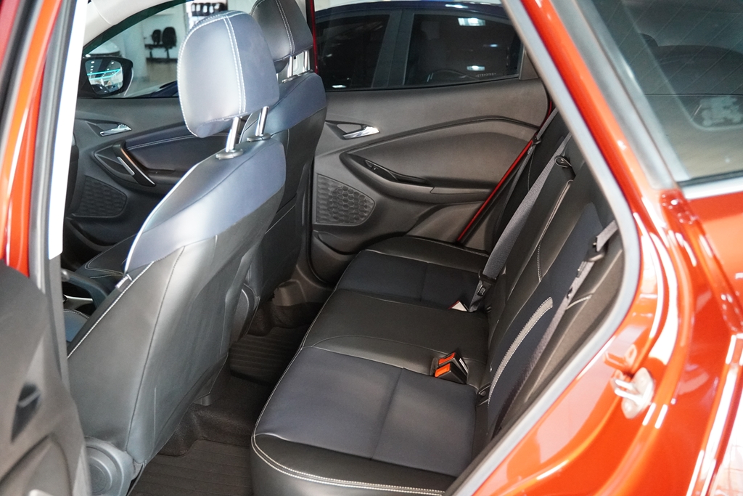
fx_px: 650
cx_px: 372
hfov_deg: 59.5
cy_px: 248
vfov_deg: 41.7
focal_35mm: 32
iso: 5000
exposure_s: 1/160
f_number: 2.8
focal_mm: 21
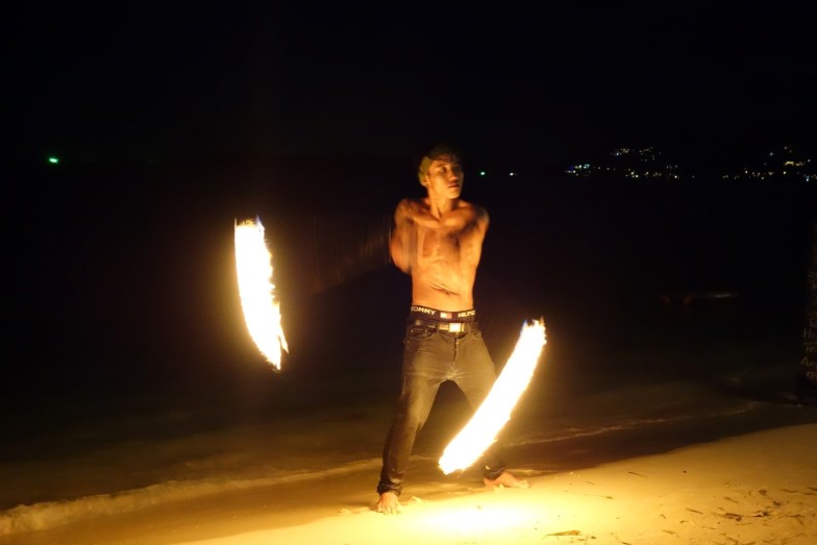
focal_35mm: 52
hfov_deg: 38.2
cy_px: 275
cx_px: 416
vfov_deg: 26.0
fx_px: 1180
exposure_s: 1/20
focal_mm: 18.88
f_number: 3.2
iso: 3200
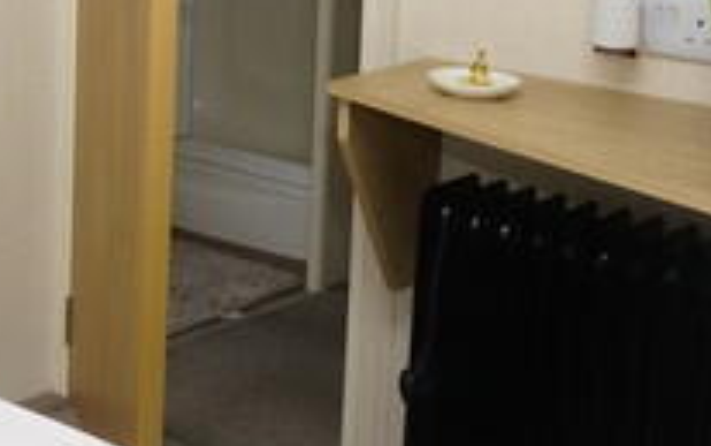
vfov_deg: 15.6
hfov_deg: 22.2
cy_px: -81
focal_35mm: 81
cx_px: -276
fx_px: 1570
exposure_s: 1/60
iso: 1600
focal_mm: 16
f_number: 18
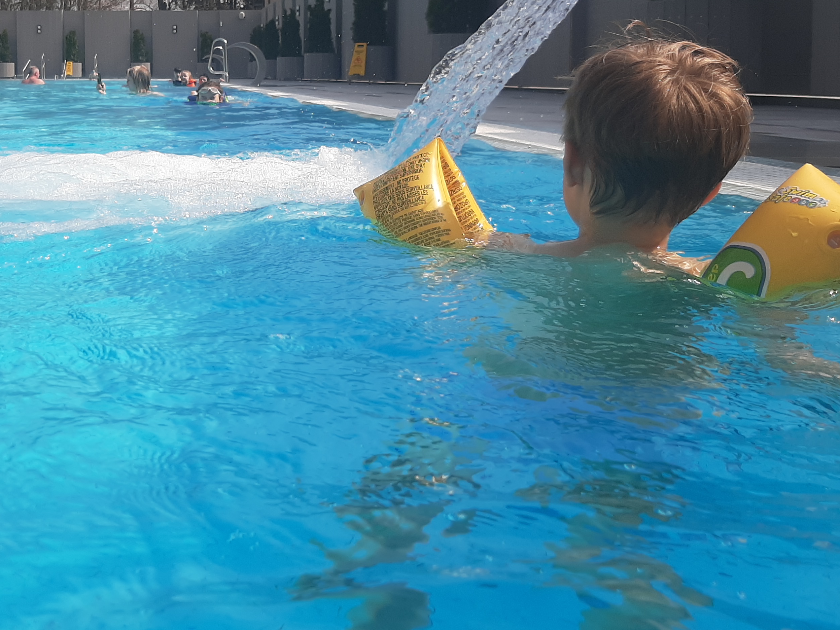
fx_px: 1019
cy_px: 150
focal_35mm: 42
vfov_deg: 33.6
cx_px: 290
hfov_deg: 44.2
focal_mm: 3.93
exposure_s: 1/3448
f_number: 1.7
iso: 40
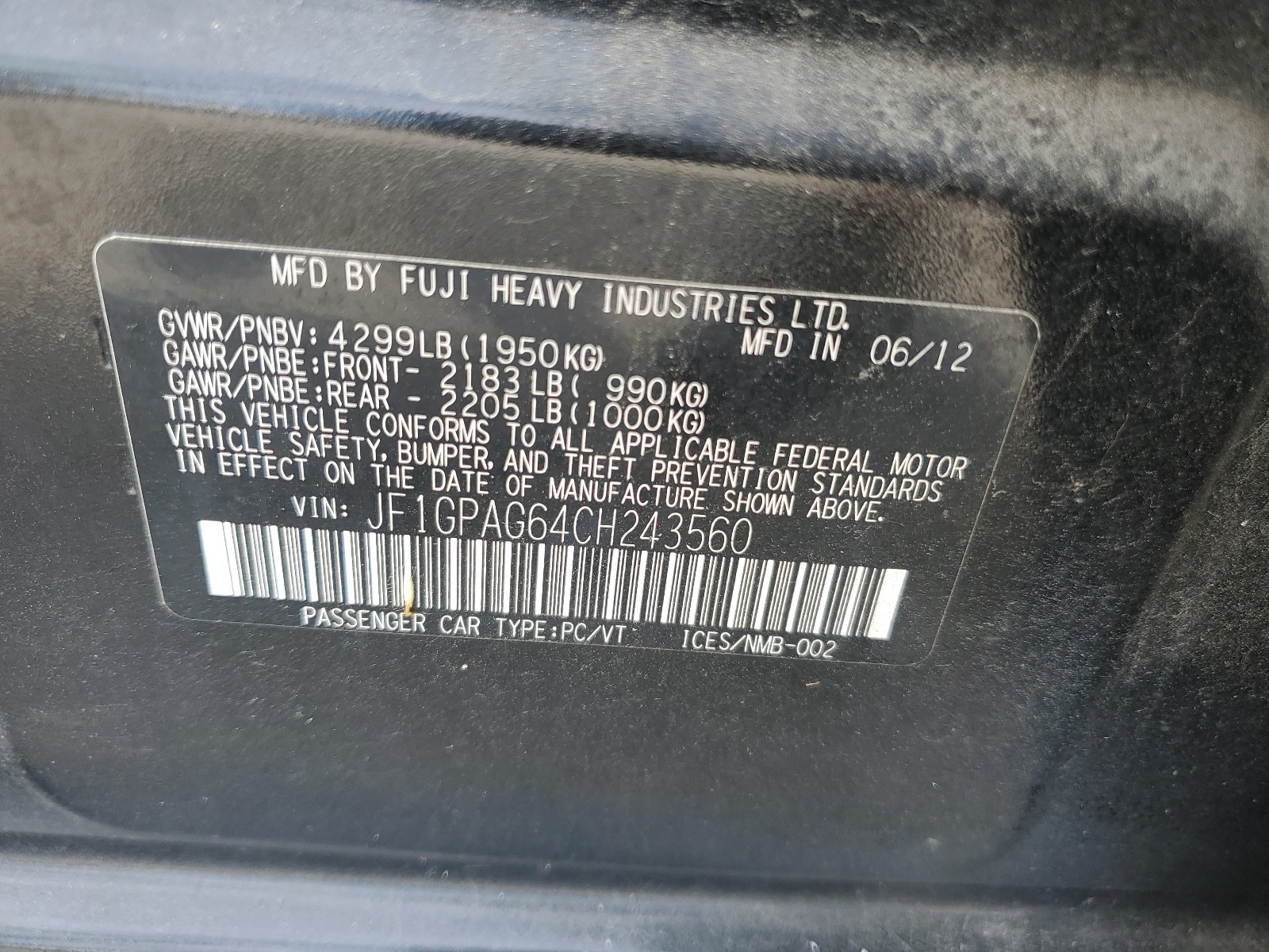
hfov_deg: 67.3
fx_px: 953
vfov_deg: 53.1
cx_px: 634
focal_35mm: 26
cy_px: 476
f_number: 1.5
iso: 50
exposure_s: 1/185
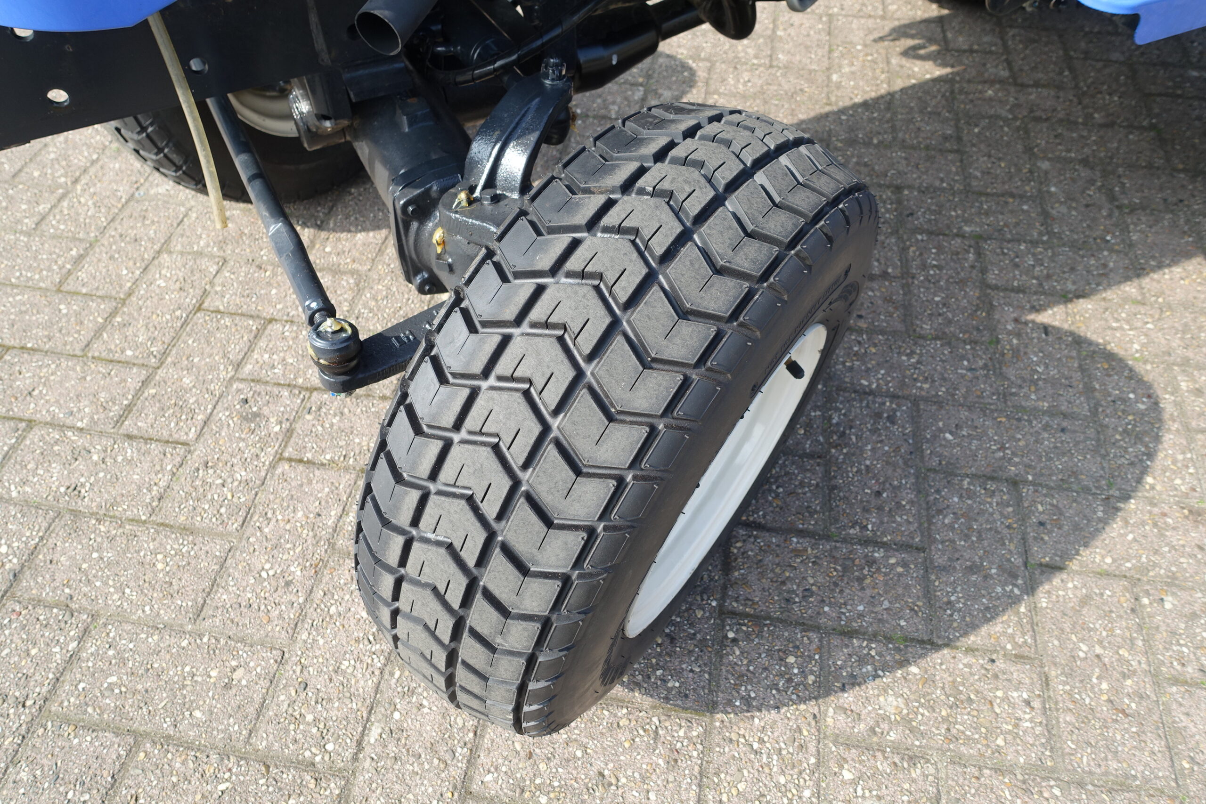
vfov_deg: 53.1
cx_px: 603
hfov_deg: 73.7
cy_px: 402
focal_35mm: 24
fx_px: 804
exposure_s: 1/320
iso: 125
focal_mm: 8.8
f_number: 4
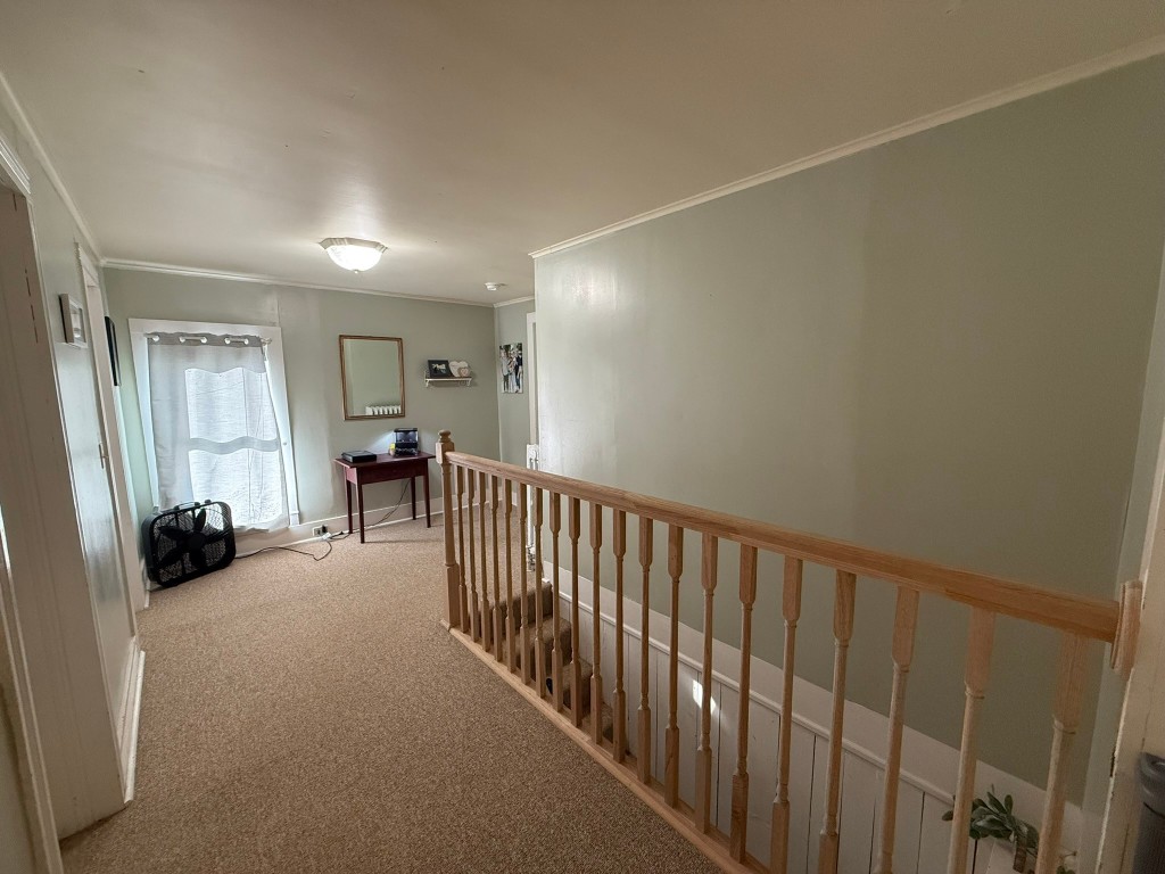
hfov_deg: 102.1
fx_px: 471
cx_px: 582
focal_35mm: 14
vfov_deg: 85.7
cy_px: 437
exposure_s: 1/120
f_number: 2.2
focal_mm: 2.22
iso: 400
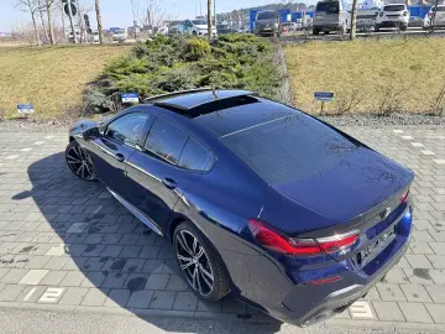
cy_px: 167
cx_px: 222
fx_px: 309
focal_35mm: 24
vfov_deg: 56.8
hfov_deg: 71.6
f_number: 1.78
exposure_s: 1/425
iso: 80
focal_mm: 6.76
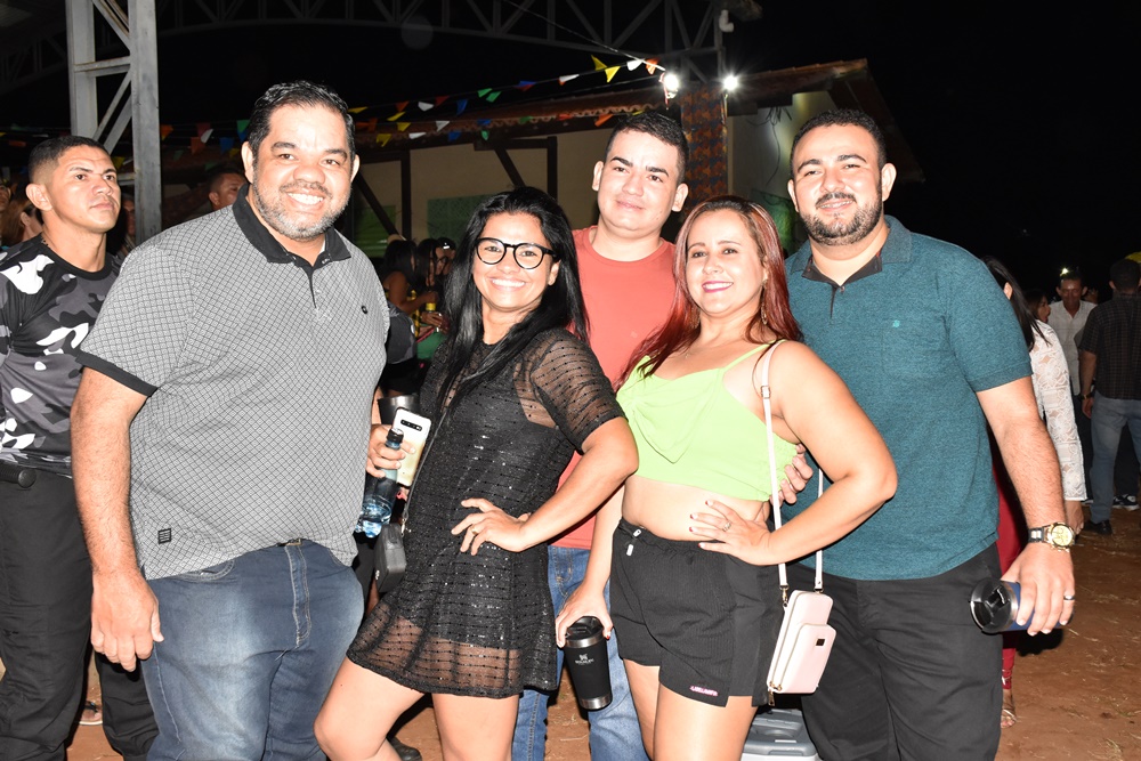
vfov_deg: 36.9
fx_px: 1141
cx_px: 570
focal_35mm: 36
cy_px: 380
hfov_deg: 53.1
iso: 1600
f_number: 6.3
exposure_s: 1/100
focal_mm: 24
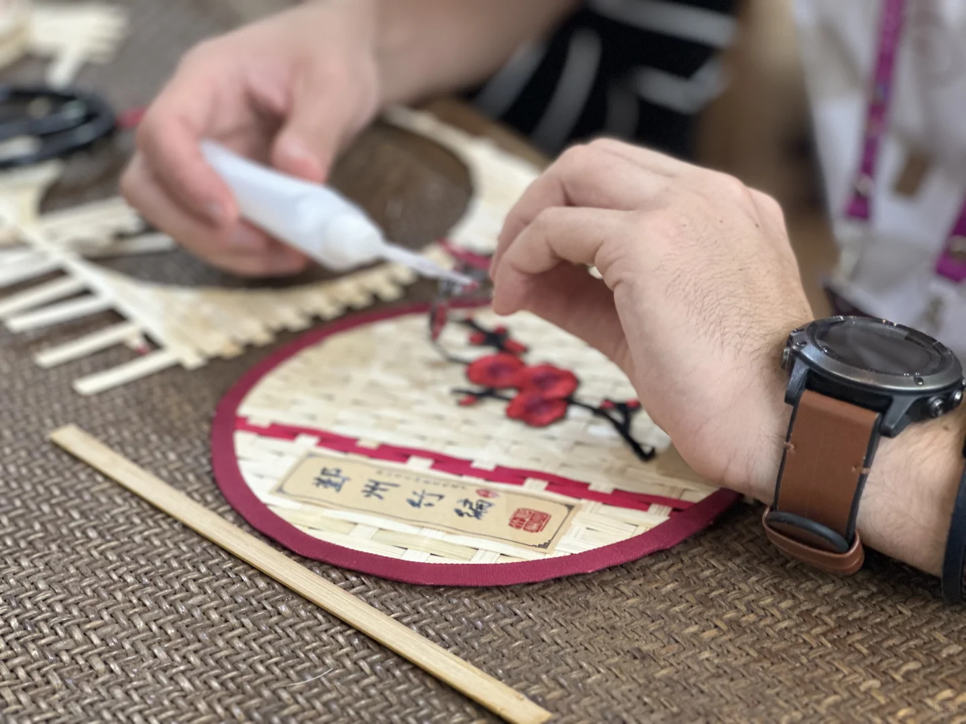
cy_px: 362
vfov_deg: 19.1
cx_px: 483
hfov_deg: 25.3
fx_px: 2149
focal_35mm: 77
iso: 250
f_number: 2.8
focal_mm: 9
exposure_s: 1/100
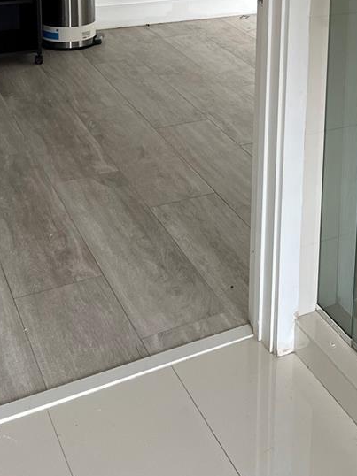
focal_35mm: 58
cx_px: 330
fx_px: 798
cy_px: -13
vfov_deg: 30.6
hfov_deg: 24.4
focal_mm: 5.7
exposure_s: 1/121
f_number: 1.5
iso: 80
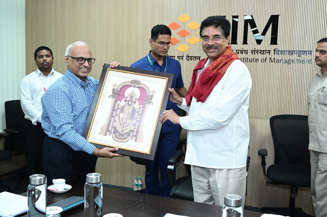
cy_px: 108
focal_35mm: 41
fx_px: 372
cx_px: 164
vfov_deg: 32.6
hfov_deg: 47.4
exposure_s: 1/125
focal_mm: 41
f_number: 6.3
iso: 4000
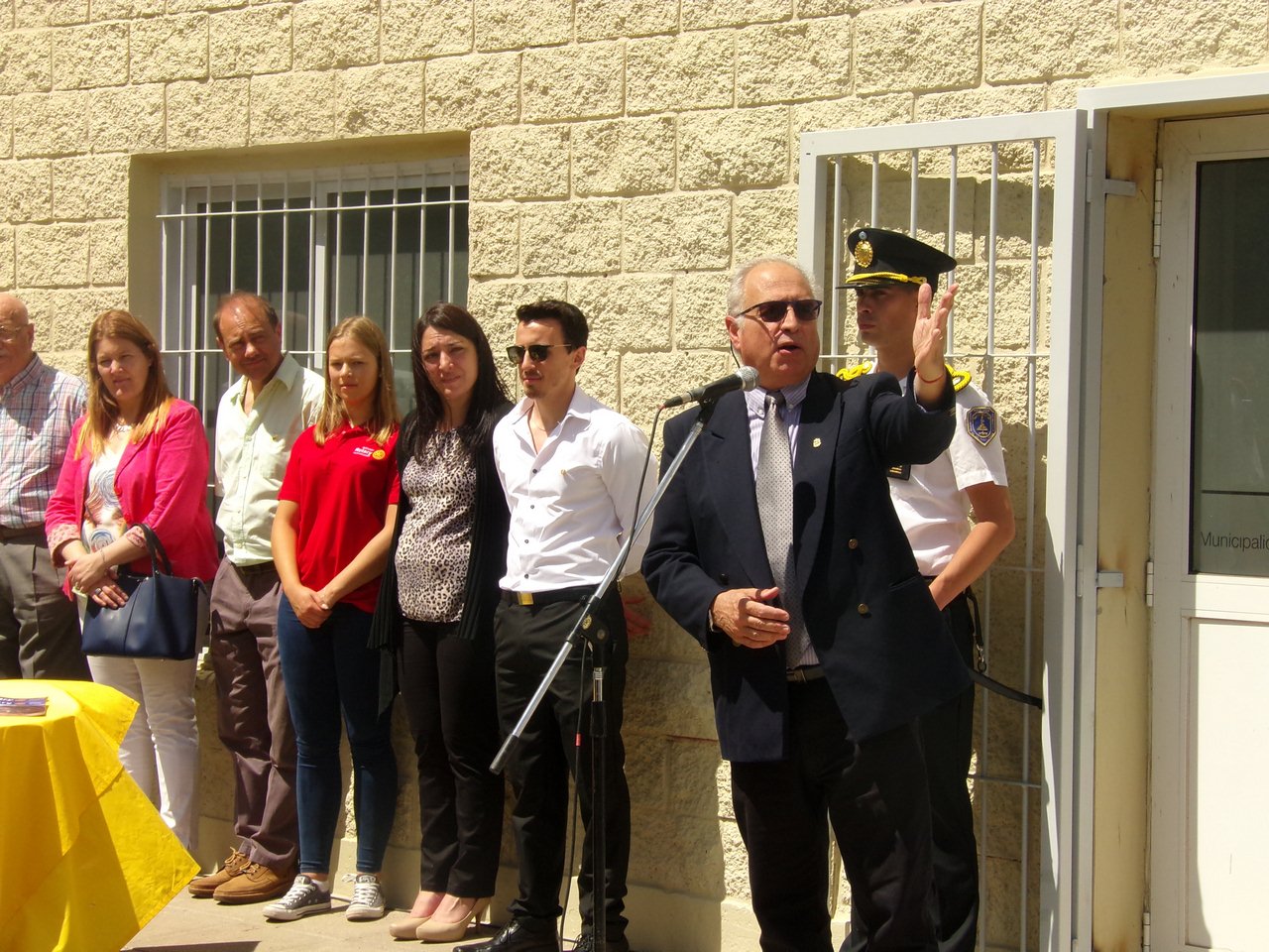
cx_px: 634
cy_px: 476
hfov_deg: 21.8
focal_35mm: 90
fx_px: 3299
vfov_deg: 16.4
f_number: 10.34
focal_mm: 15.9
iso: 100
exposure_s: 1/180
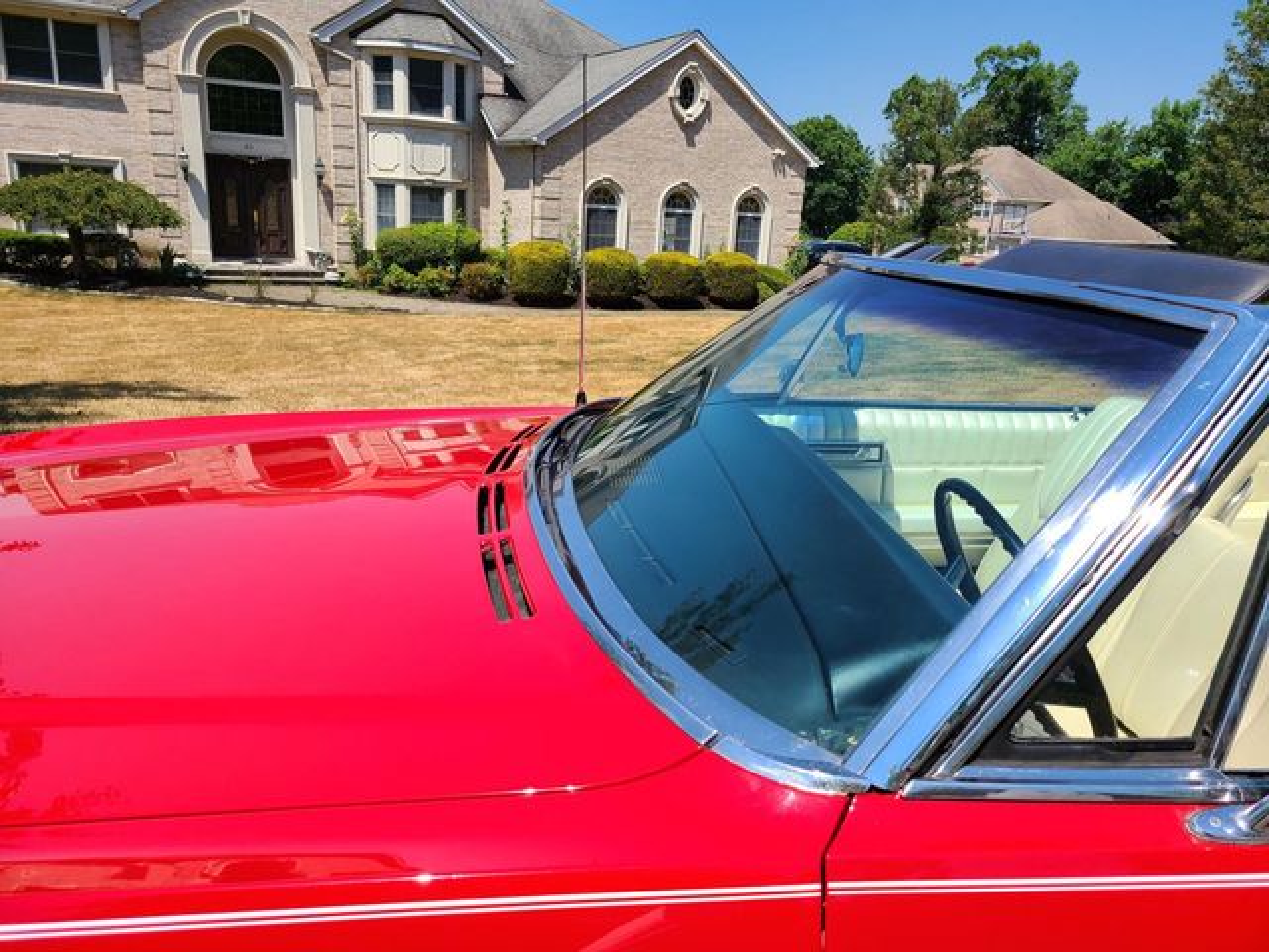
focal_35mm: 26
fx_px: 953
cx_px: 634
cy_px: 476
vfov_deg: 53.1
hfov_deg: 67.3
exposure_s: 1/2088
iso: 40
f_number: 1.8
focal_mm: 5.4
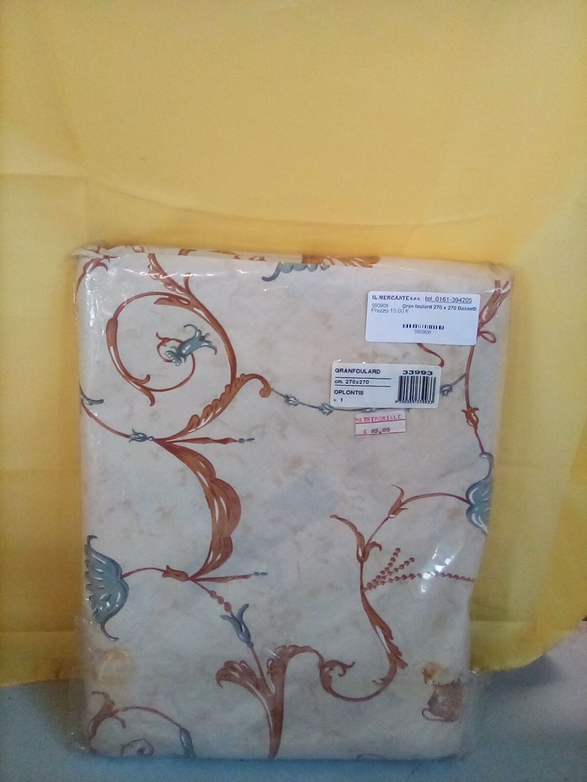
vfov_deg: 63.4
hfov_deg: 49.7
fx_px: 633
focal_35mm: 28
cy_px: 391
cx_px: 294
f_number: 2.2
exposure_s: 1/25
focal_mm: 2.27
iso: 133
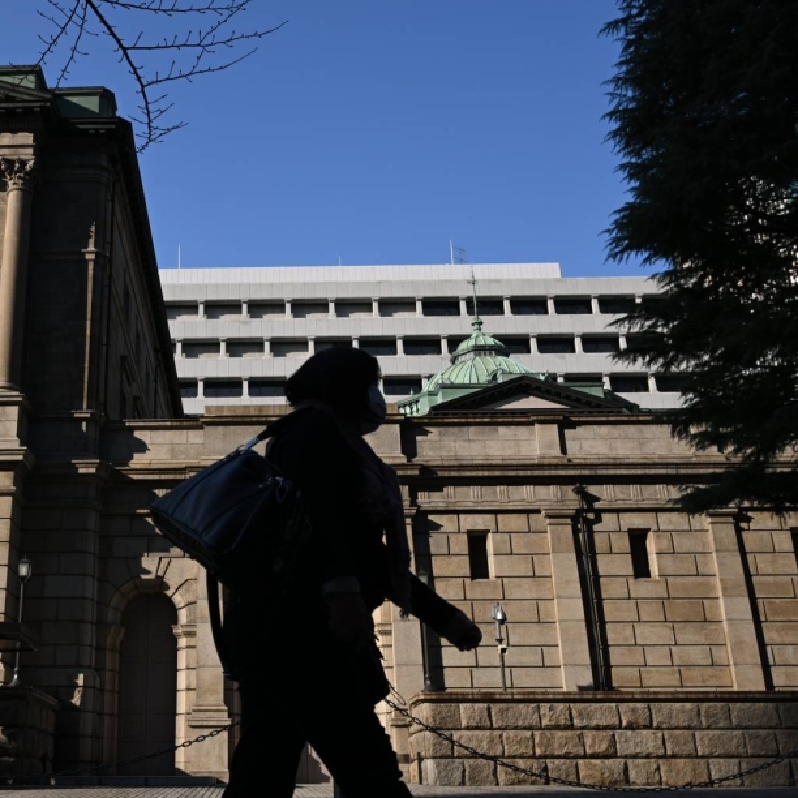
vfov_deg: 41.9
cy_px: 410
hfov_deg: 40.9
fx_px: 1043
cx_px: 224
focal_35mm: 40
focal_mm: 24
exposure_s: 1/640
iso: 100
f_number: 5.6
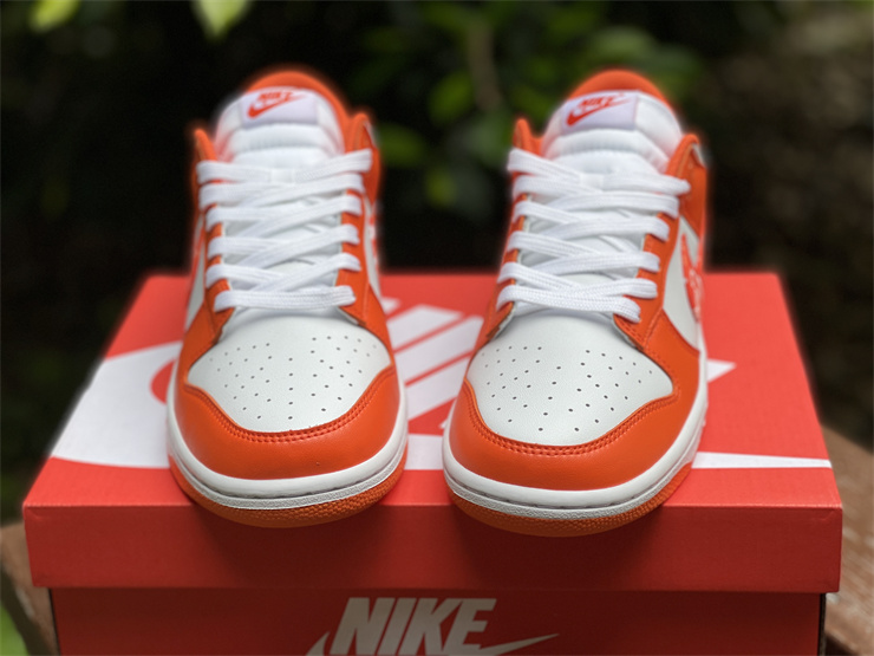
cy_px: 328
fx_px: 1616
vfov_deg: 22.9
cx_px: 437
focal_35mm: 64
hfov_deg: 30.3
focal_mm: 7.5
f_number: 2.2
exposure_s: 1/212
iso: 25
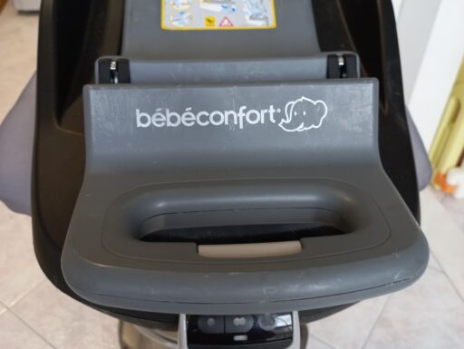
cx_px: 232
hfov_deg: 69.3
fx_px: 335
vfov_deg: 55.0
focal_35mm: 25
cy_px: 174
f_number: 1.8
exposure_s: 1/50
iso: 160
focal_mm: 4.6
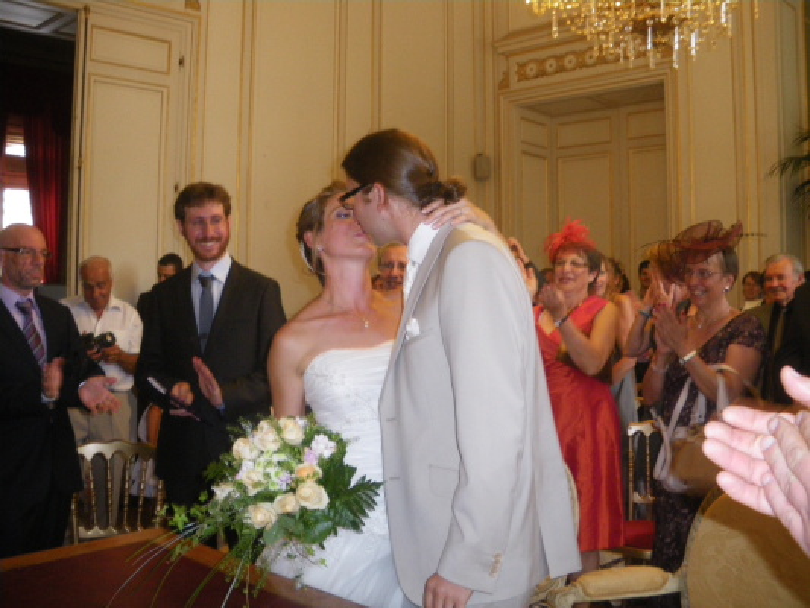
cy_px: 304
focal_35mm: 36
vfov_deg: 39.7
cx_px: 405
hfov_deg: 51.3
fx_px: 843
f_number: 3.5
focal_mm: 6.3
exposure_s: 1/50
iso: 400
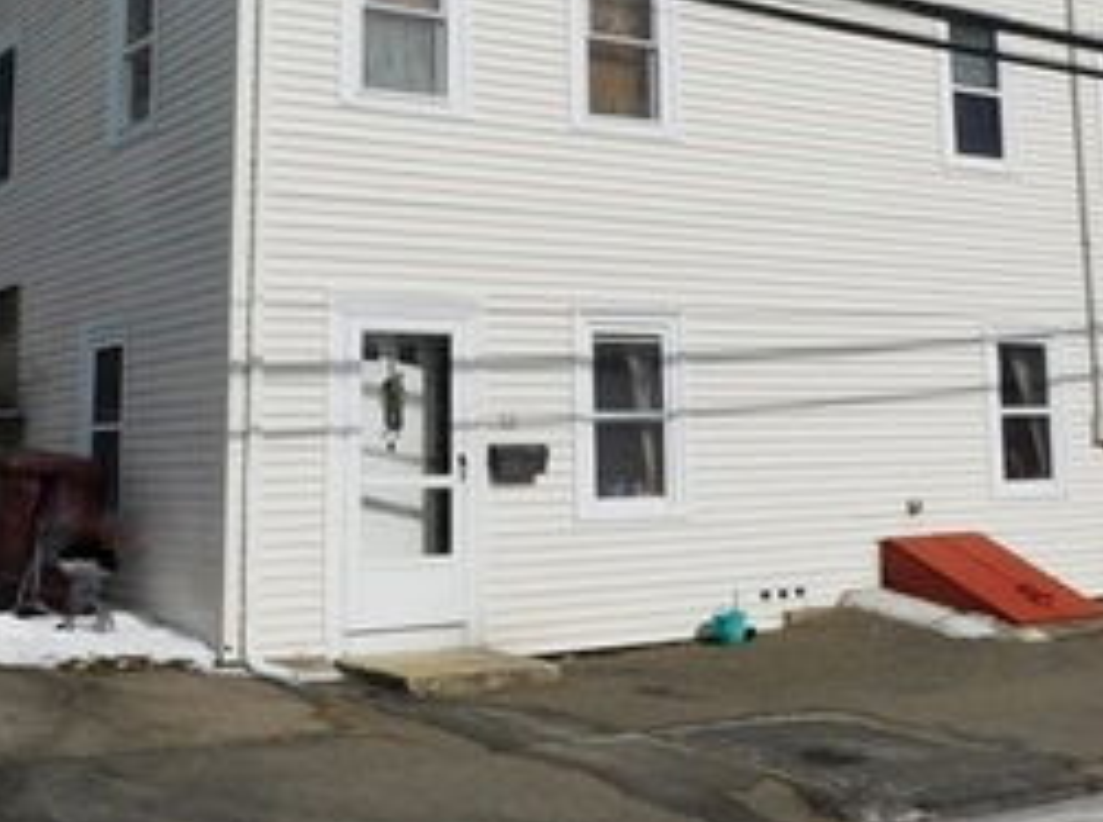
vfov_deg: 29.4
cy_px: 77
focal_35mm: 47
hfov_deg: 40.3
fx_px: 1494
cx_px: 686
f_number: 6
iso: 125
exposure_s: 1/1500
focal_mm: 4
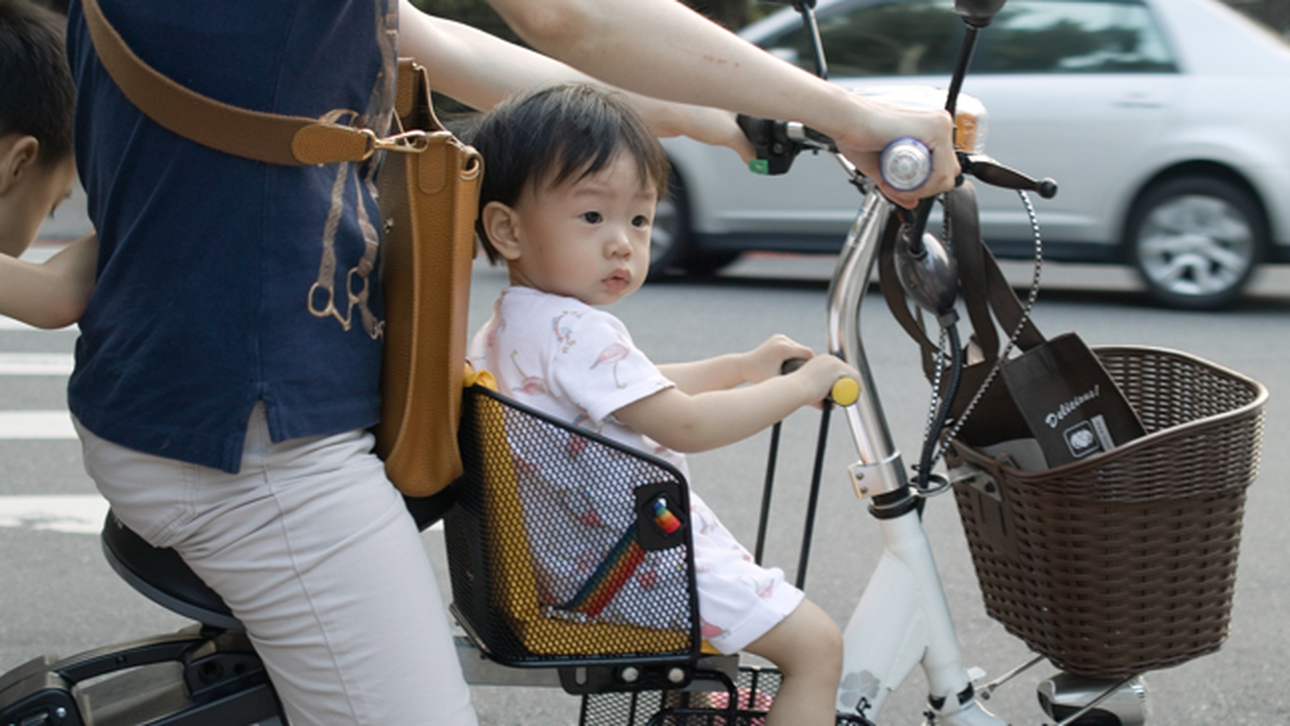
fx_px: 2326
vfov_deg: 17.7
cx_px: 614
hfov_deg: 31.0
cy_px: 311
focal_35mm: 68
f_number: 2.8
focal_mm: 24.2
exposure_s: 1/60
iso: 100
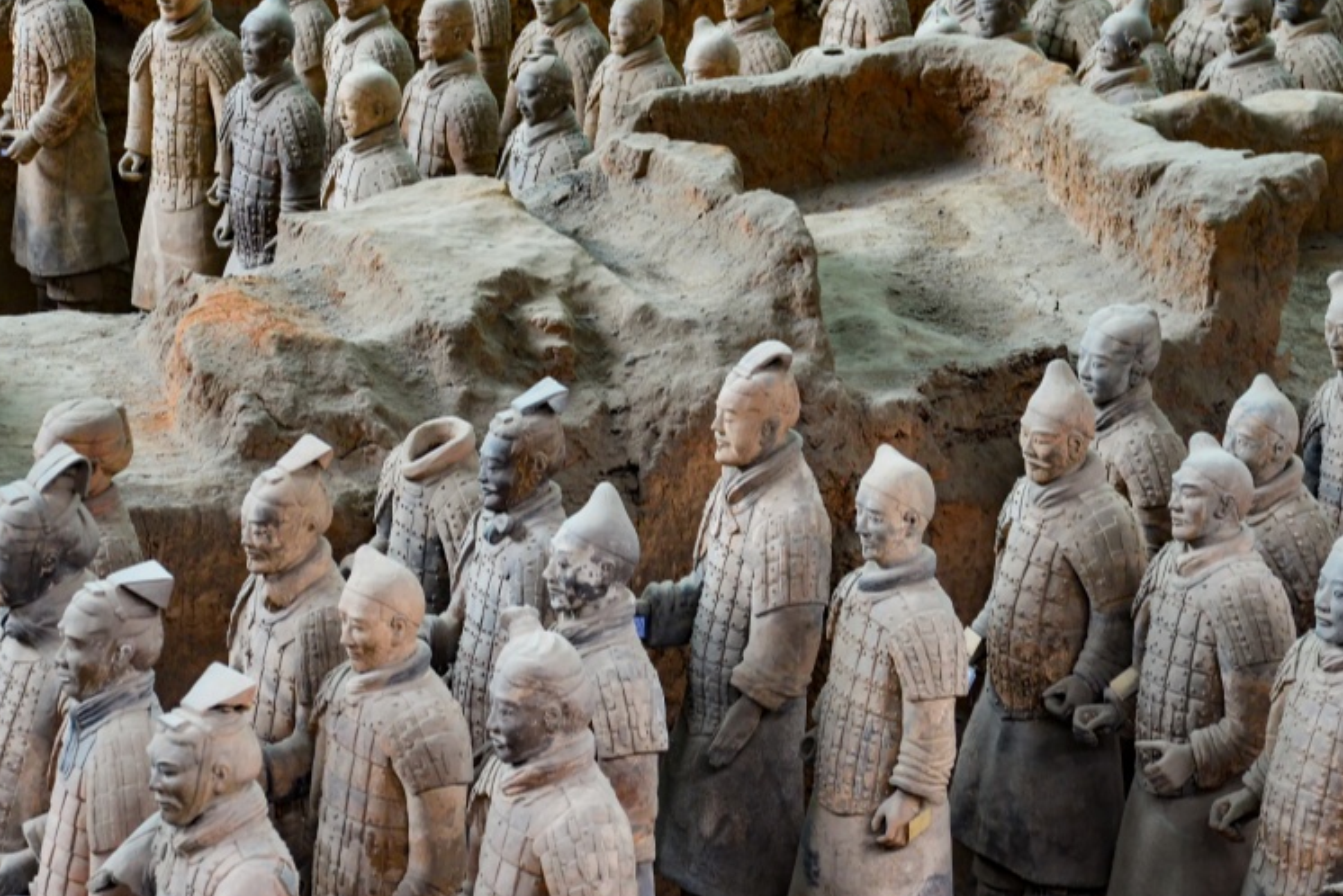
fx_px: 4590
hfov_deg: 16.6
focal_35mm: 123
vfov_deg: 11.2
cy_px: 390
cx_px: 626
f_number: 4.5
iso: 1400
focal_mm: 85
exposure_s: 1/30
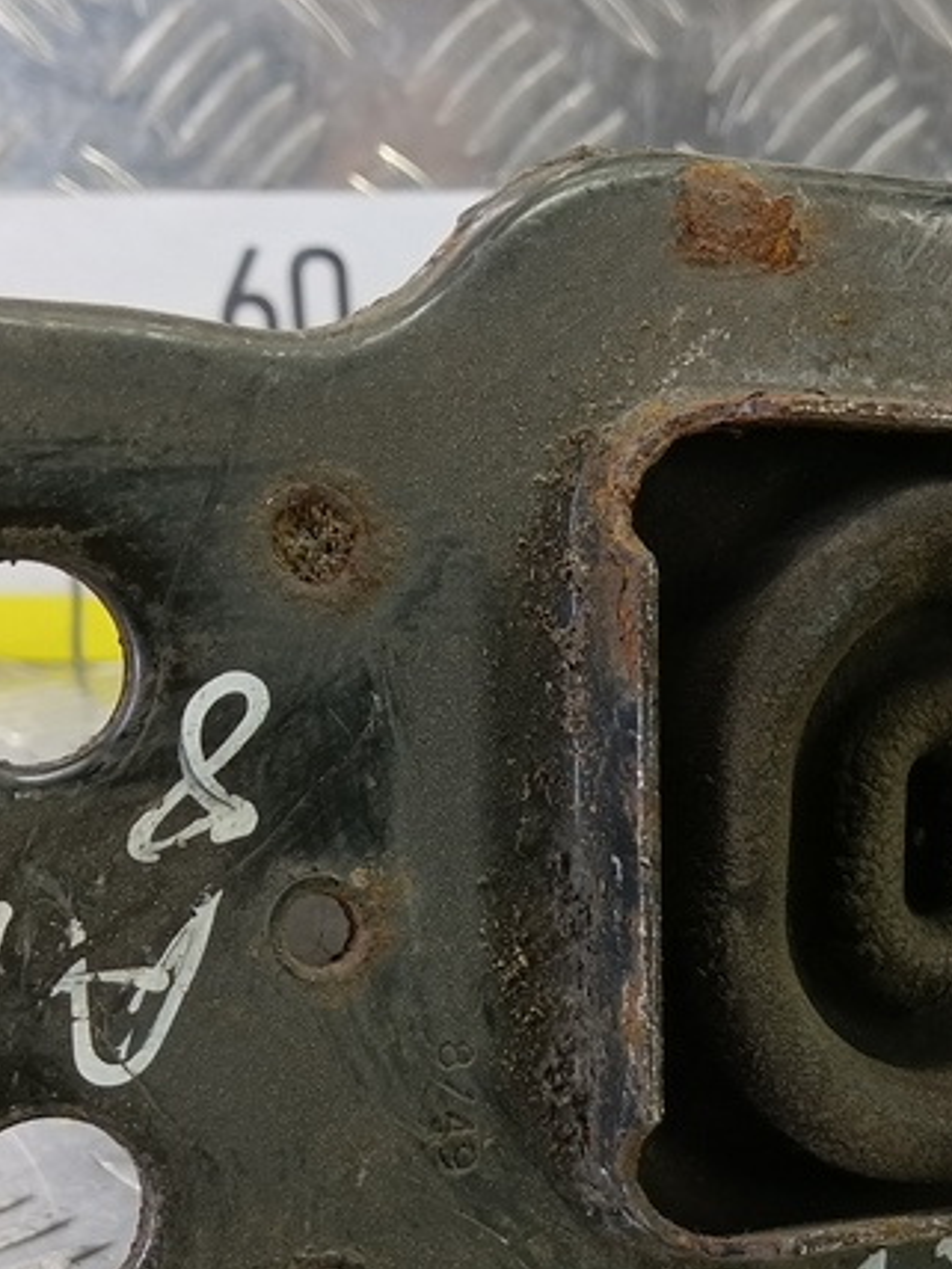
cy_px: 964
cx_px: 709
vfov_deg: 34.2
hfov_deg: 26.2
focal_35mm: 55
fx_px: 2017
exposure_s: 1/50
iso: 217
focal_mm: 4.11
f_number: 1.6
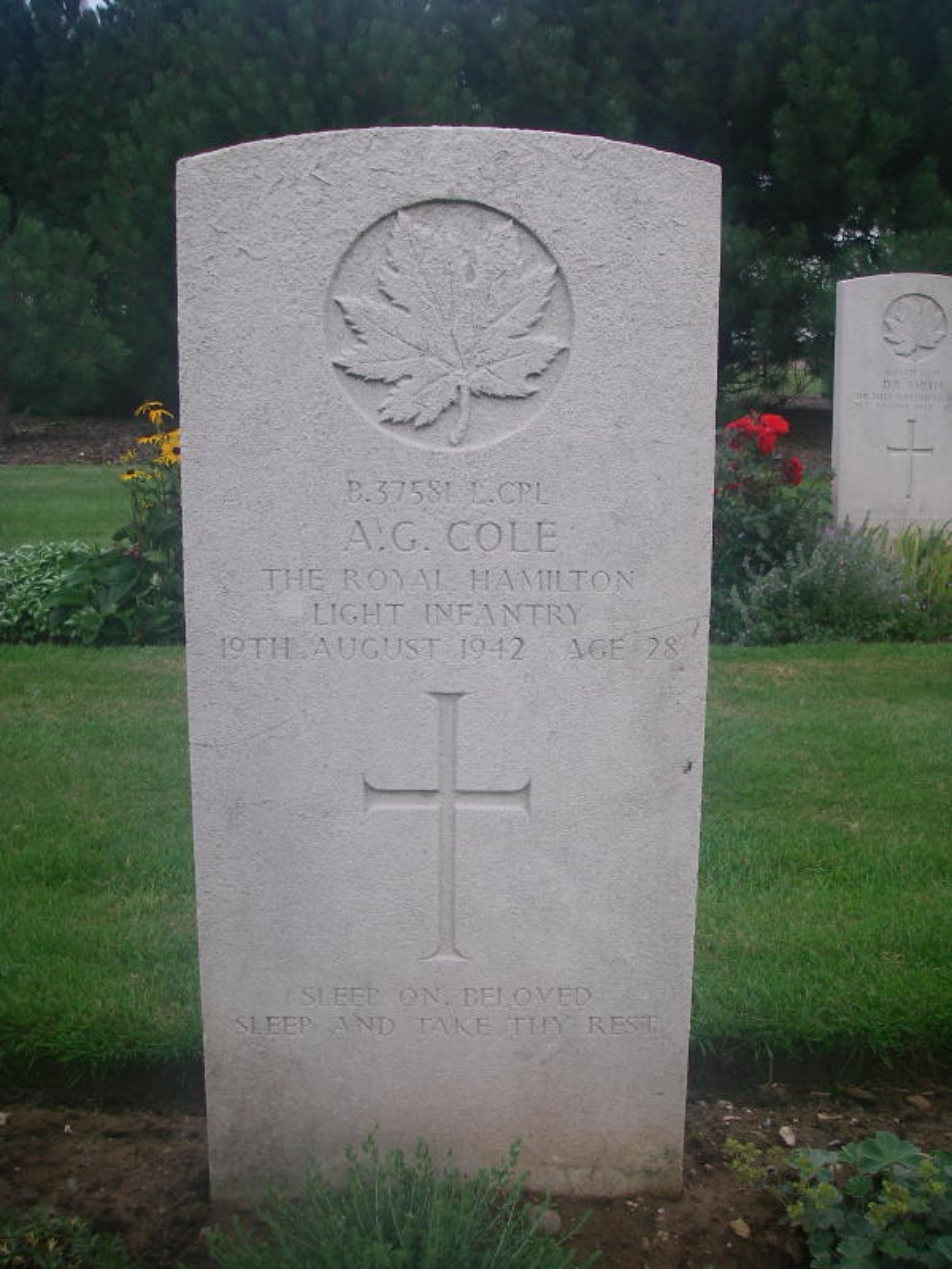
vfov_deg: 49.0
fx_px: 1393
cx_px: 476
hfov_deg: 37.7
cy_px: 634
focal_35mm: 38
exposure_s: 1/100
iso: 64
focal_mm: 6.3
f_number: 3.3
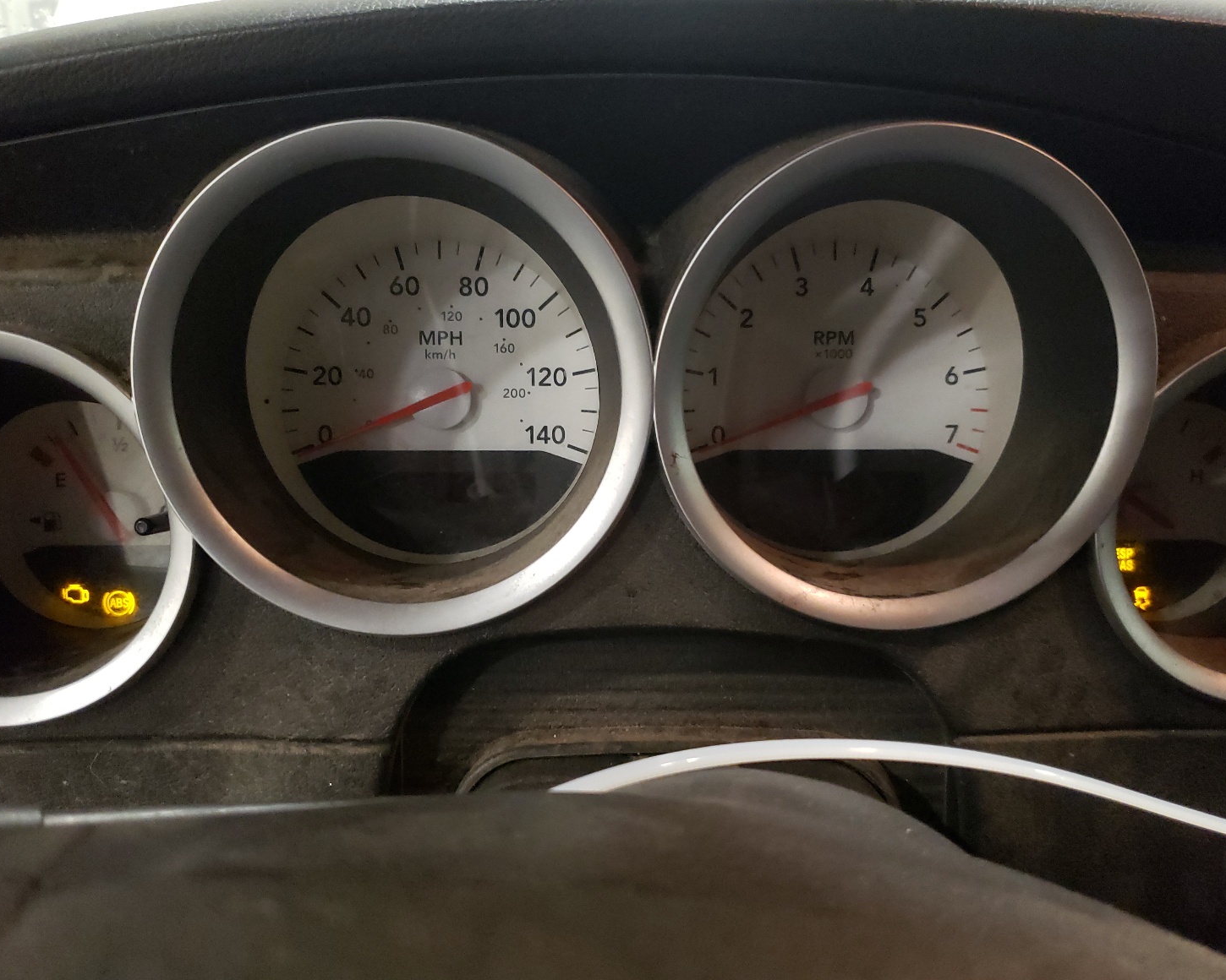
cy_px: 487
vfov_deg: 51.5
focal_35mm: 28
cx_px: 627
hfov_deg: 62.2
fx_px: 1016
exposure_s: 1/24
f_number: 1.5
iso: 504
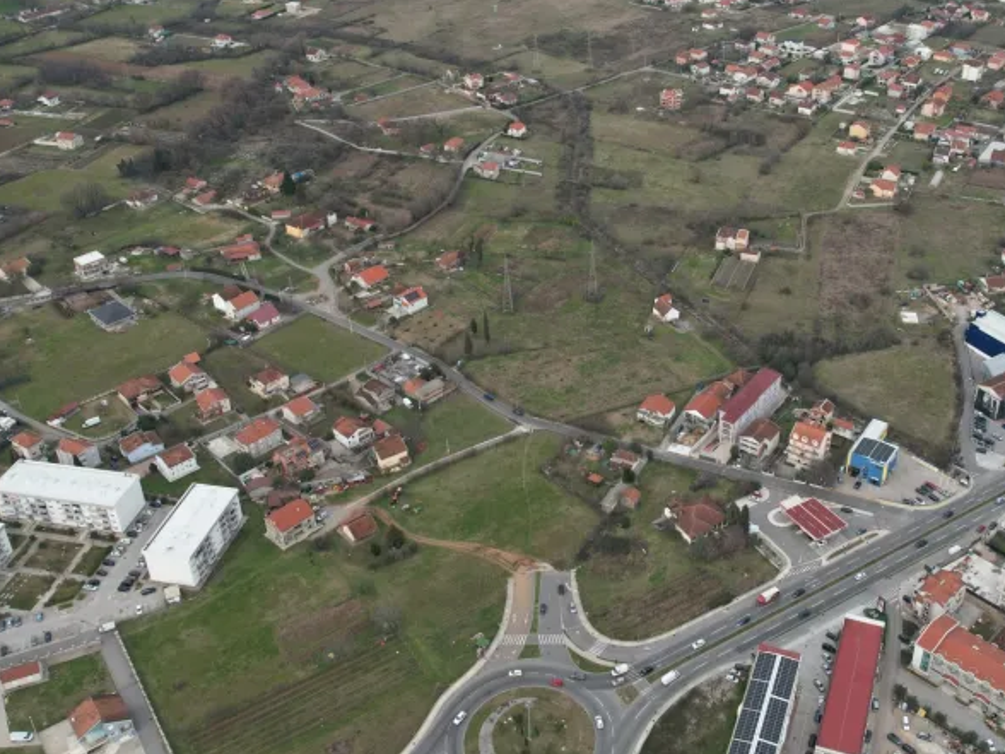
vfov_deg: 39.5
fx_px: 1045
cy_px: 315
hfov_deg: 51.1
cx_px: 586
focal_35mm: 36
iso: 100
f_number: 2.8
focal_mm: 8.38
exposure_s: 1/80
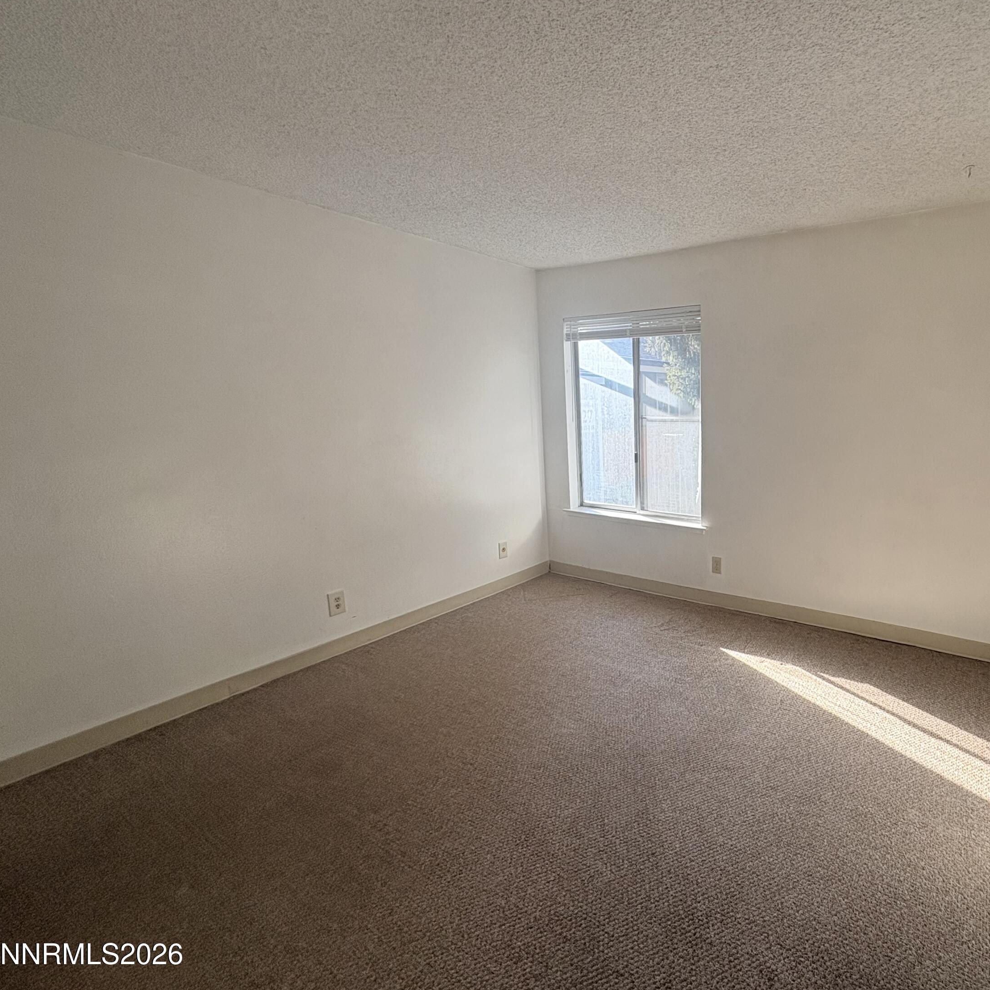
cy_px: 491
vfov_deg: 84.0
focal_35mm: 17
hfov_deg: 80.5
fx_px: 550
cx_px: 677
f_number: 2.2
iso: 64
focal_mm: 2.22
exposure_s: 1/132
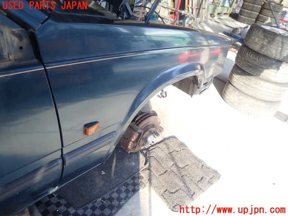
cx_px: 144
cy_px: 108
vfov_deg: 54.9
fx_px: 208
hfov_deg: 69.4
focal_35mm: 25
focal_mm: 4.5
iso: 100
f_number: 2
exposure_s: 1/100
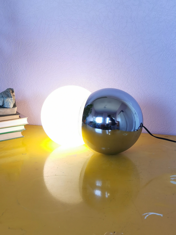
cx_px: 88
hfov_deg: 37.7
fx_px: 258
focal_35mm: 38
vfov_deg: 49.0
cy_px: 118
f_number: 1.8
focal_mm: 5.58
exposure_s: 1/100
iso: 80
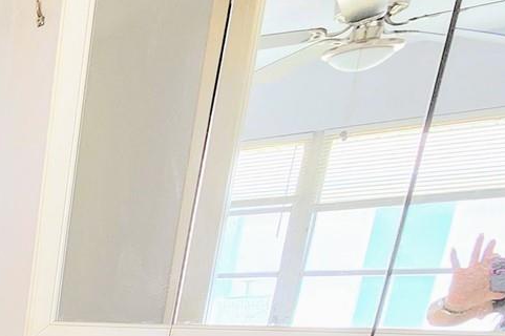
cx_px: -306
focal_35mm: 45
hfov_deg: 26.3
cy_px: 495
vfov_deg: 24.0
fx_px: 631
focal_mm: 2.2
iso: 200
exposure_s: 1/60.2
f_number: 2.2
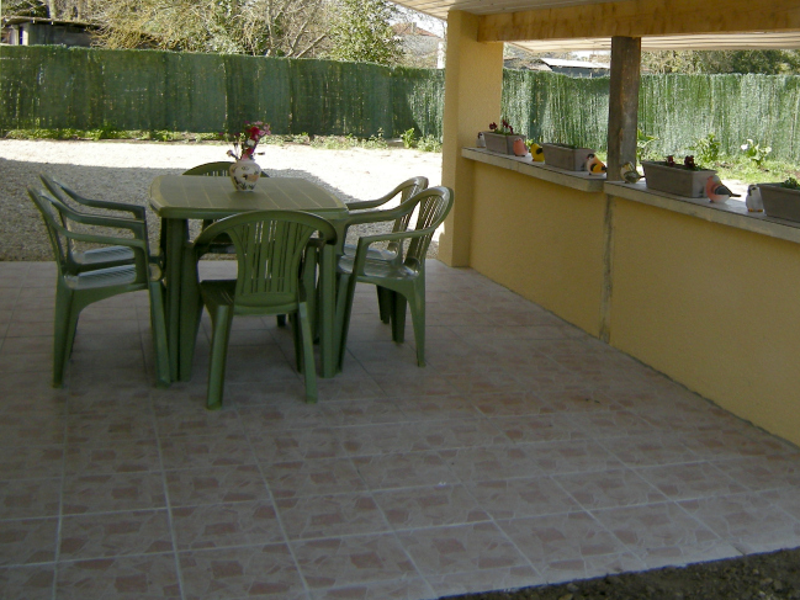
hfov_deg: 40.9
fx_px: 1063
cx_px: 515
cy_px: 133
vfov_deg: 30.9
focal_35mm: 46
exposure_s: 1/381
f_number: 2.8
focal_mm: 4.7
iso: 64
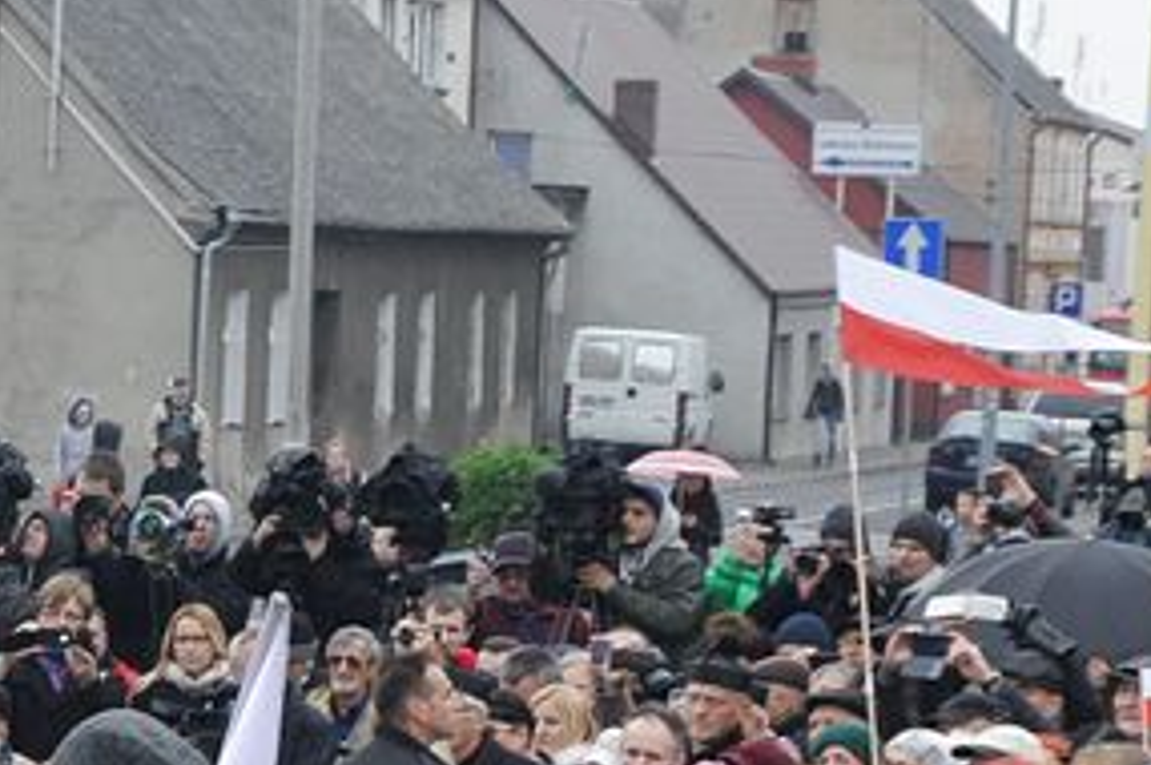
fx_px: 5972
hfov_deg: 10.9
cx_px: 85
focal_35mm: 187
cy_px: 783
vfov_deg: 7.3
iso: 800
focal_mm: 42
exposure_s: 1/250
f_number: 8
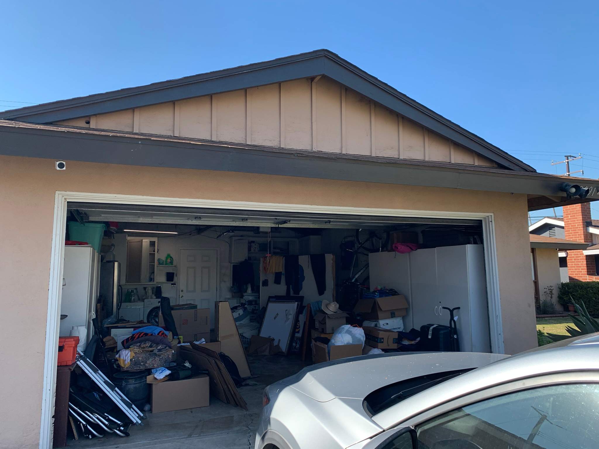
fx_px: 450
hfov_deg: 67.3
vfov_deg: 53.1
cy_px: 224
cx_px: 300
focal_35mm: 26
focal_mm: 4.25
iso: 25
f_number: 1.8
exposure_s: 1/706
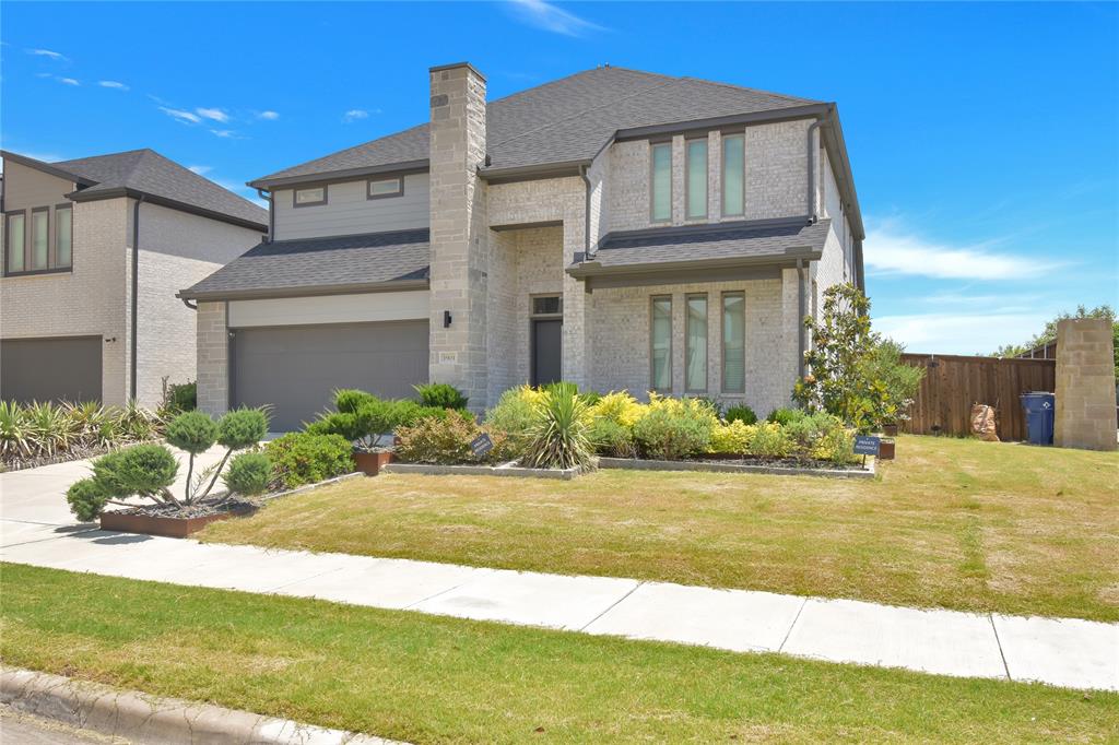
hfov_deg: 70.5
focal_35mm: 26
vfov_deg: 50.4
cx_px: 560
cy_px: 372
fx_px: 792
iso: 400
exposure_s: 1/500
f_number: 11
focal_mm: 17
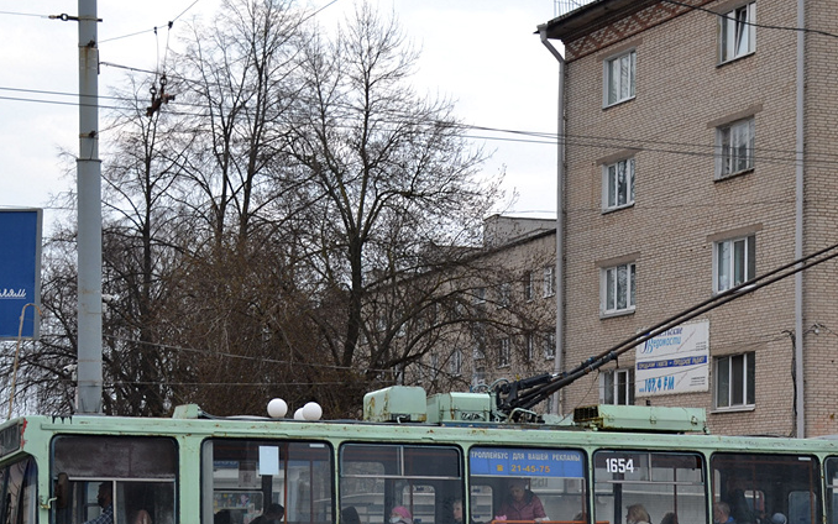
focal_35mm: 92
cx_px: 478
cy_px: 372
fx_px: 2101
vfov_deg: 14.2
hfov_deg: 22.5
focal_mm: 34
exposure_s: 1/125
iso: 220
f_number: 5.6
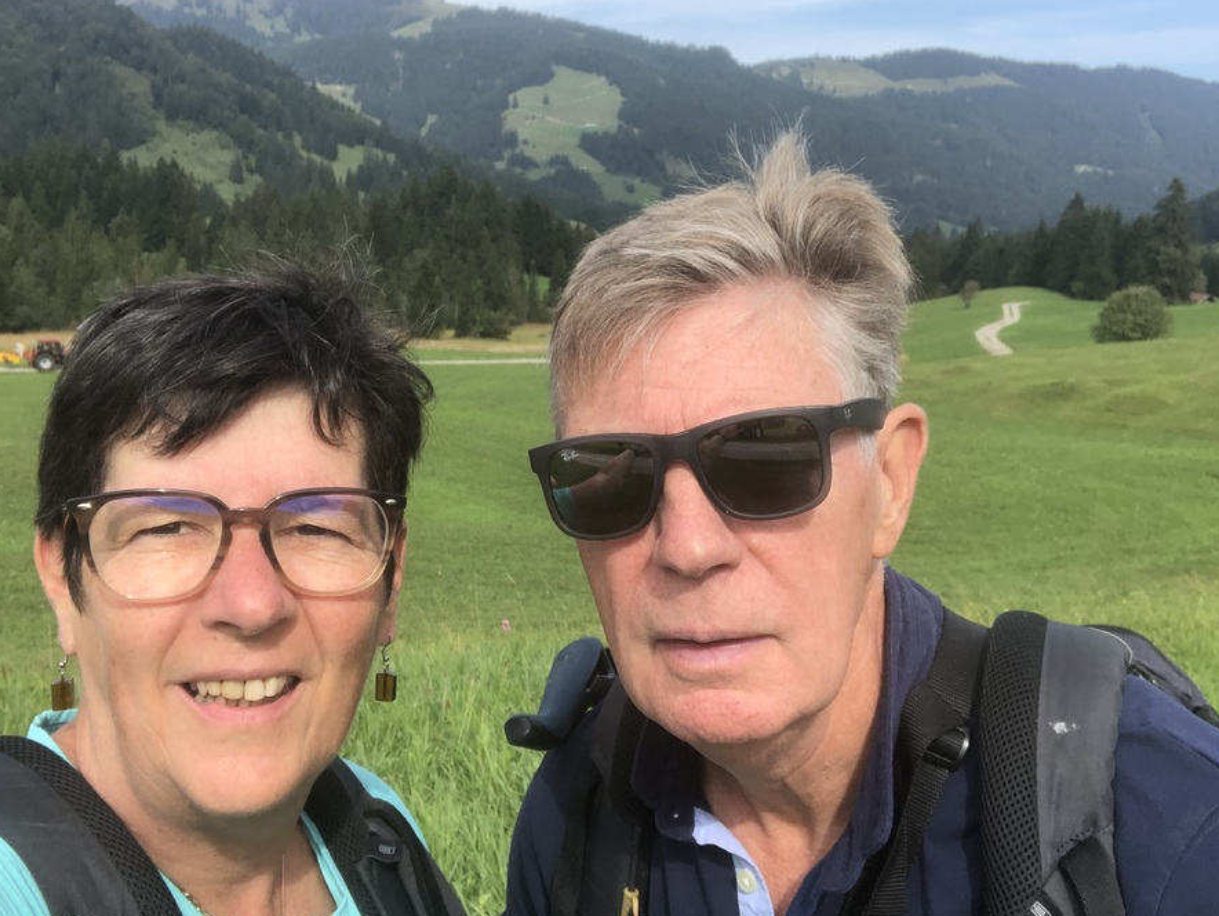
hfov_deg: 50.1
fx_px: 1304
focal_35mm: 37
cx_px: 579
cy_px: 450
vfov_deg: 38.7
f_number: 2.2
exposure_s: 1/653
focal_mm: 2.87
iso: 20
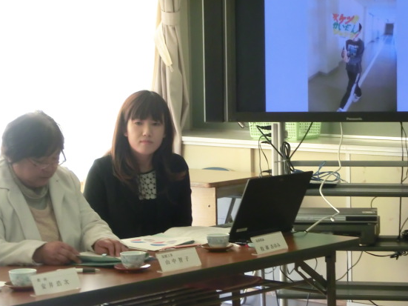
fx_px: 1697
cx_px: 202
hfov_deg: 13.7
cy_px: 150
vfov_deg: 10.3
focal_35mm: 144
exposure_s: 1/60
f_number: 5.7
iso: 400
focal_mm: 21.94
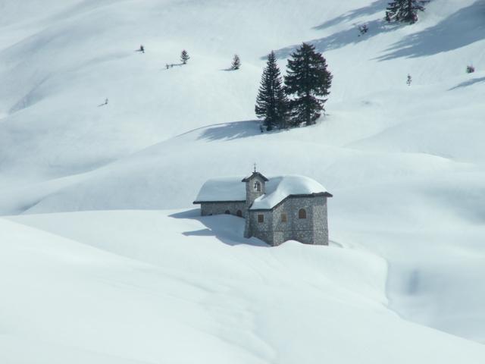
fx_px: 5885
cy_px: 182
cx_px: 242
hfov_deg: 4.7
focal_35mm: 420
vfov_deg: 3.5
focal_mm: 69.45
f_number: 8
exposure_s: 1/400
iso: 50
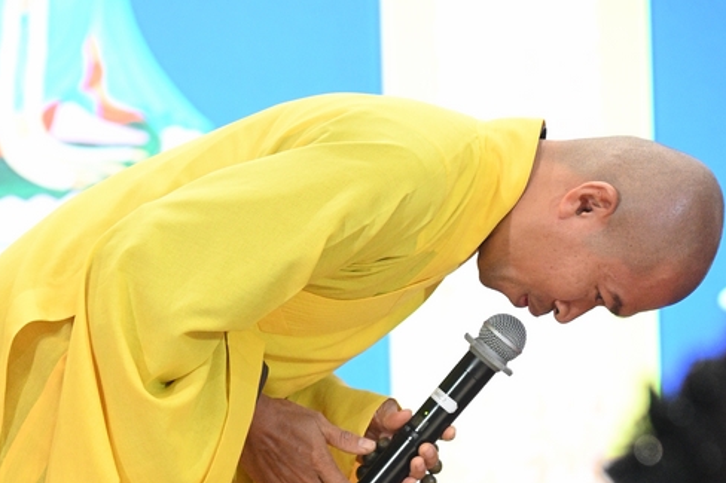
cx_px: 281
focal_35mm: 240
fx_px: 4838
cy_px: 515
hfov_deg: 8.6
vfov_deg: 5.7
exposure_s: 1/250
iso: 6400
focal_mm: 120
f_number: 4
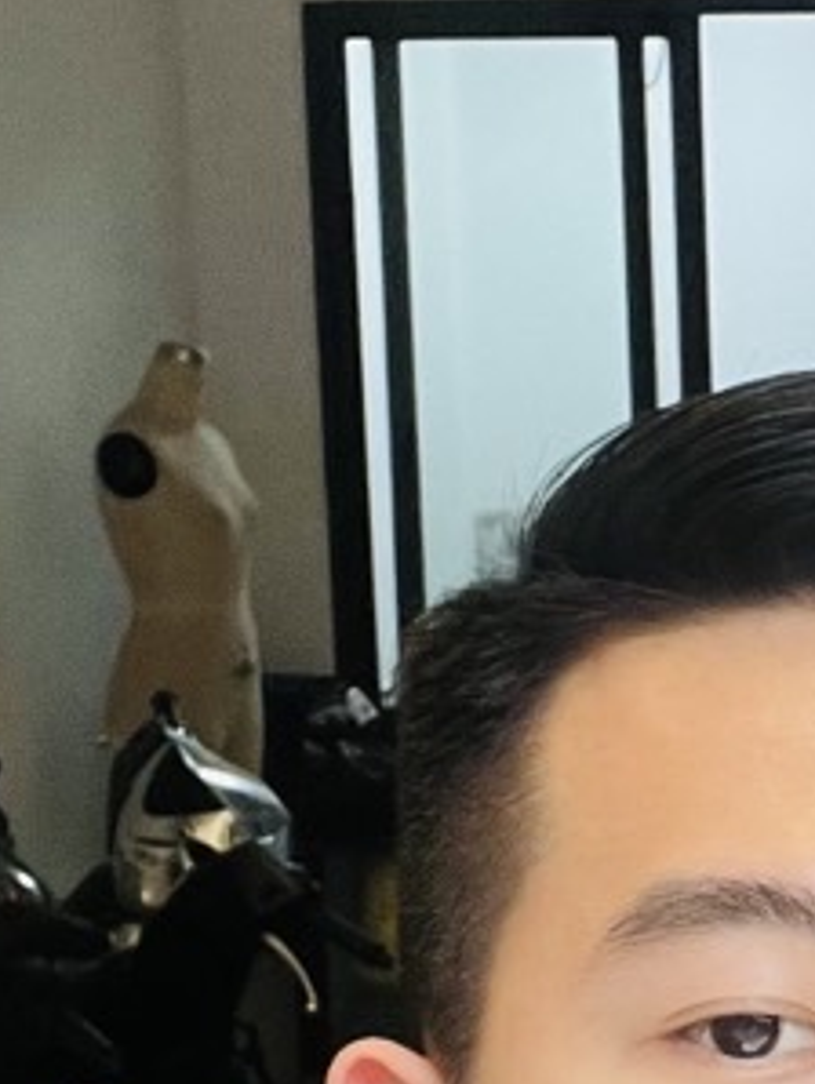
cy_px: 837
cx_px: 1190
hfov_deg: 13.6
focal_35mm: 103
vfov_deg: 18.9
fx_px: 3229
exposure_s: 1/60
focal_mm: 2.71
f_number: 2.2
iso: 100
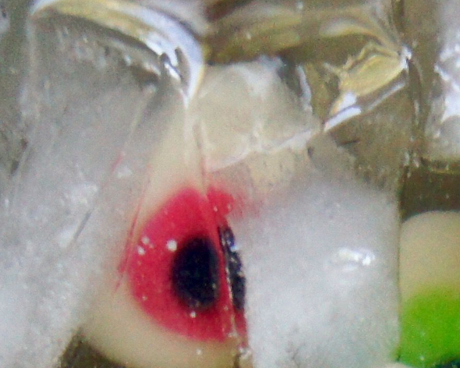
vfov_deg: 6.7
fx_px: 2995
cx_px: 447
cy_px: 813
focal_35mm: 220
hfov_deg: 8.7
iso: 320
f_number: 4.5
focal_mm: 28
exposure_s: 1/50
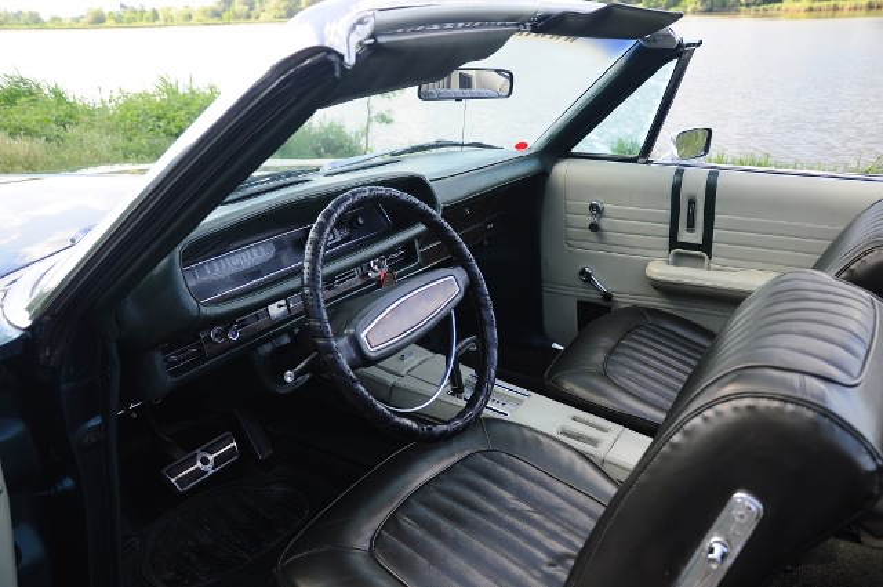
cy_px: 294
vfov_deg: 39.9
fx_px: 808
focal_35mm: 33
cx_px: 442
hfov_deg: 57.3
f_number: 3.8
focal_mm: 22
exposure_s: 1/60
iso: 200
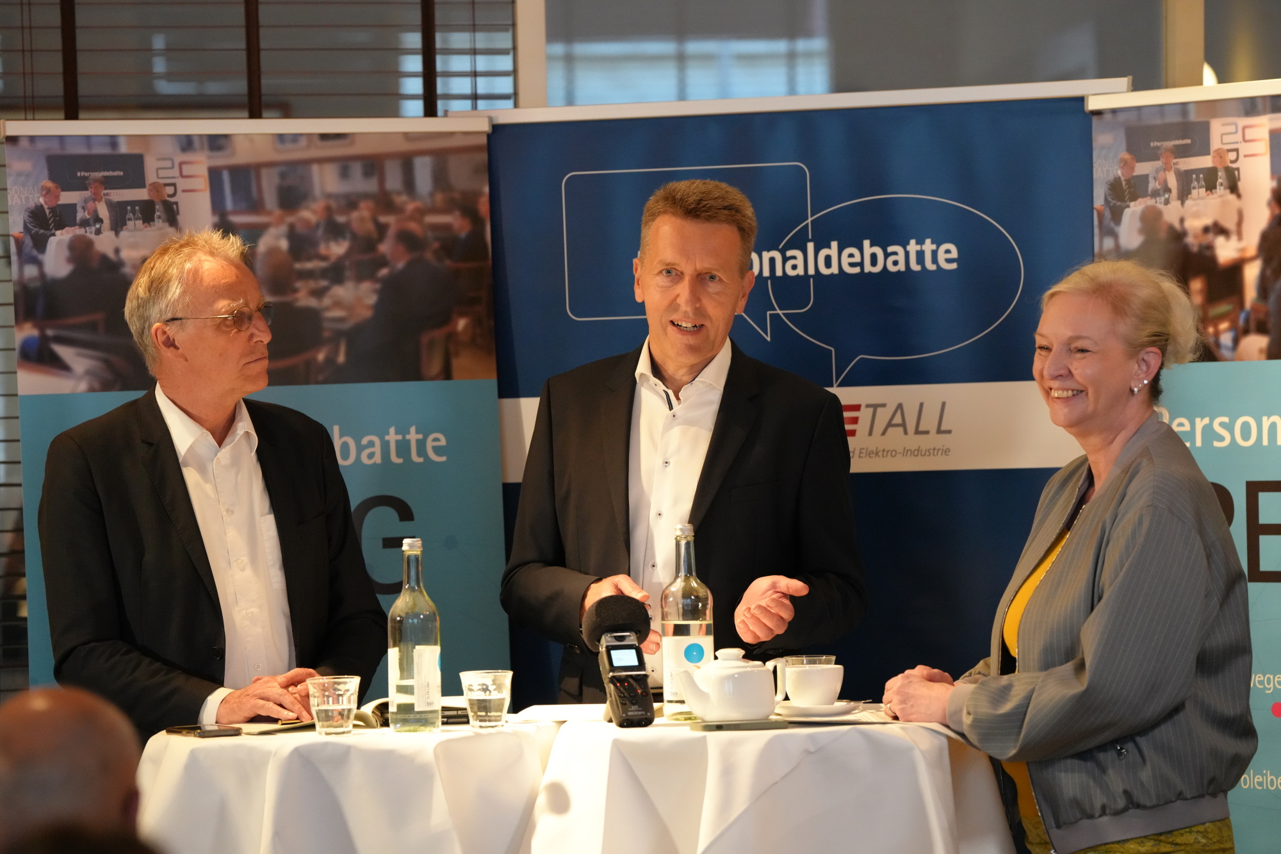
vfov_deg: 9.7
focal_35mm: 142
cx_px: 640
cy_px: 427
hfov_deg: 14.5
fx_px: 5052
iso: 4000
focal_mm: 142
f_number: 4
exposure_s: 1/160
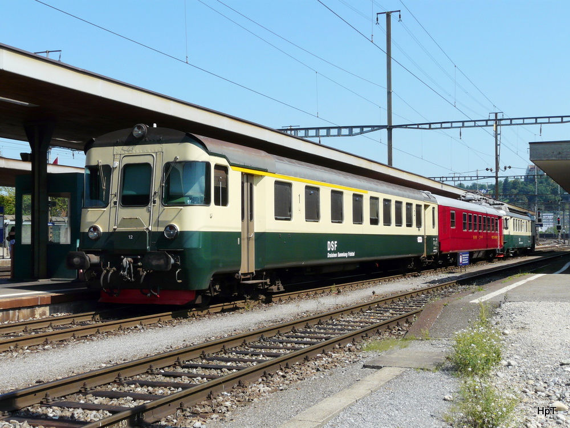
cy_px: 214
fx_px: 807
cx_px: 285
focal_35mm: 49
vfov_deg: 29.7
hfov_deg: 38.9
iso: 100
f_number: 5.6
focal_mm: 8.1
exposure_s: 1/500
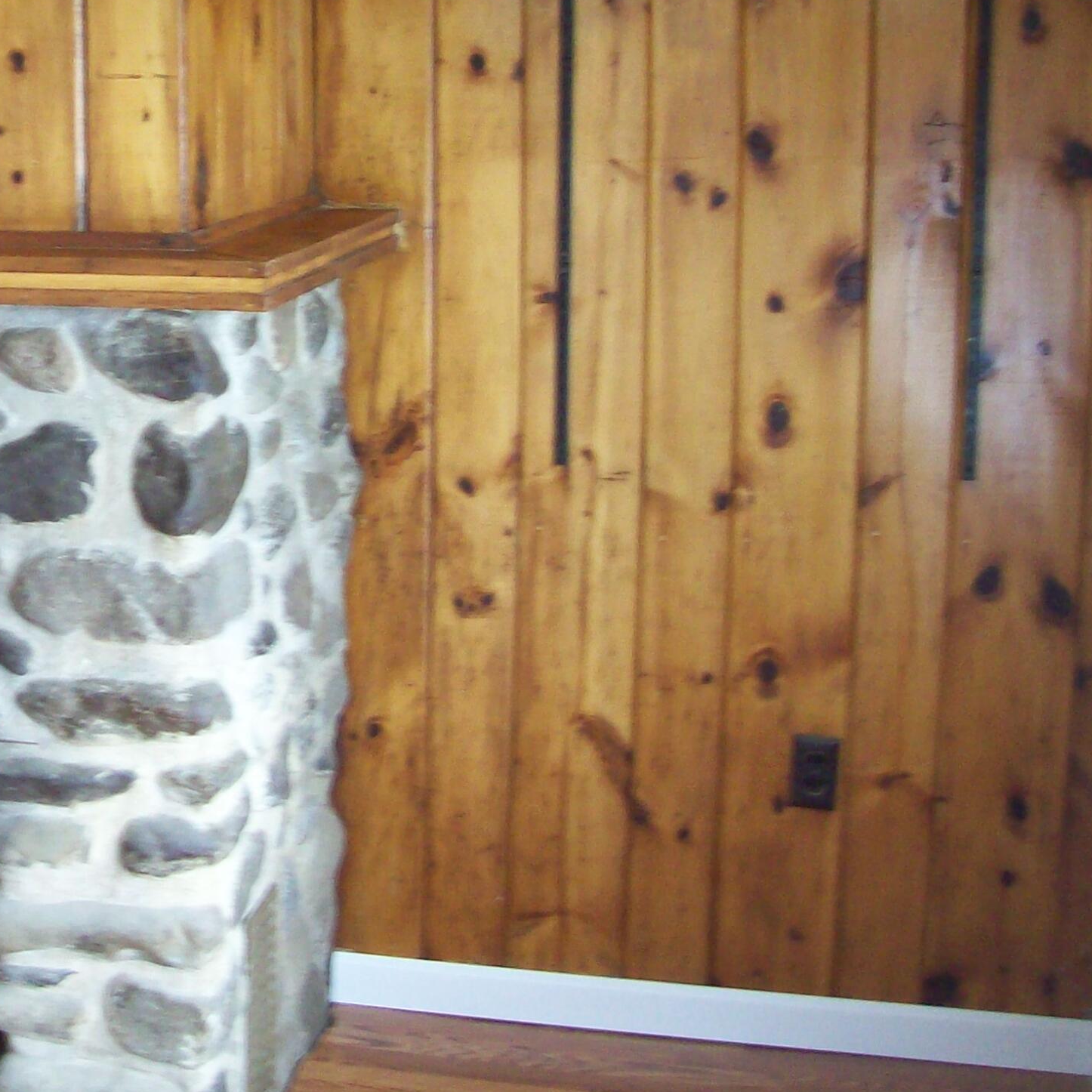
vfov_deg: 25.9
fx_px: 2356
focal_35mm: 66
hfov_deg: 24.8
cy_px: 319
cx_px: -11
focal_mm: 6
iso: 160
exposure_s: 1/11.5
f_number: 2.7
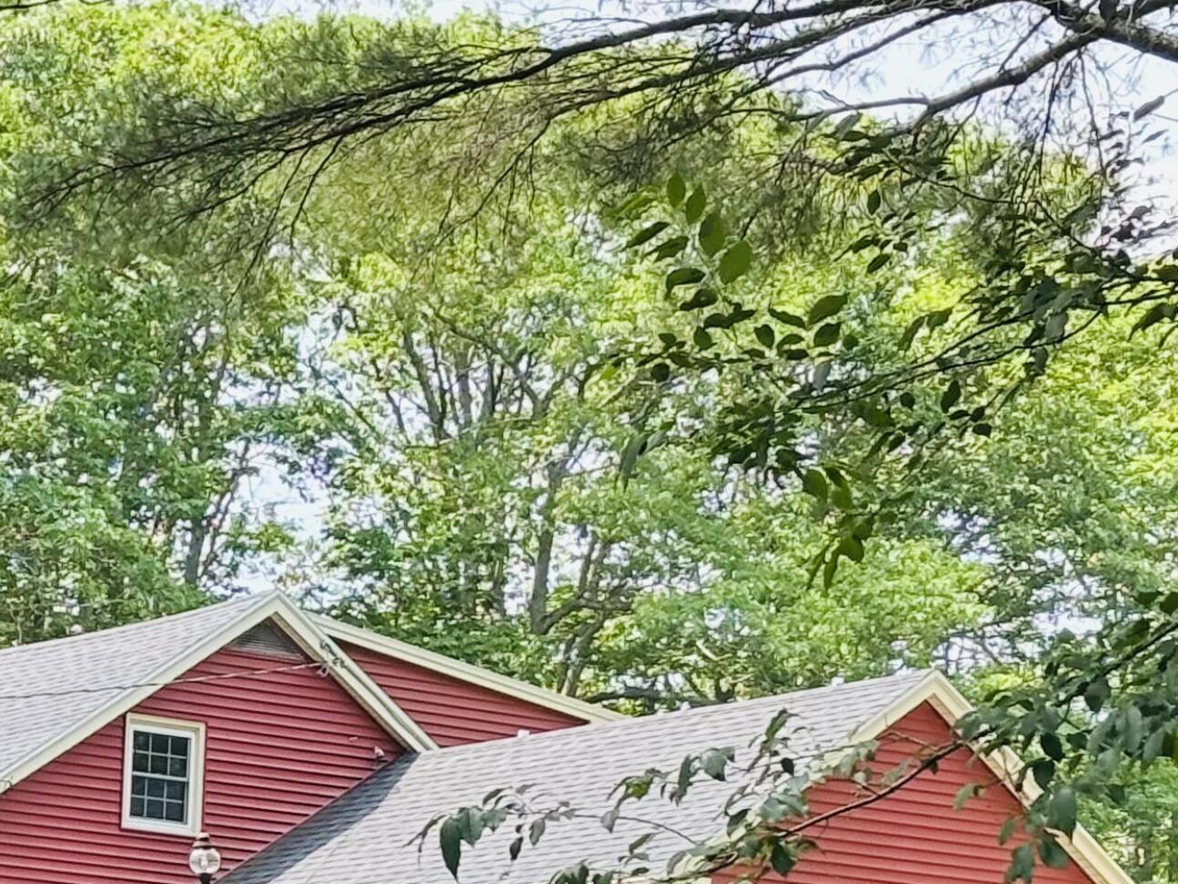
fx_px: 4118
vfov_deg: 12.2
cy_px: 575
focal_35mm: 121
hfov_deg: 15.8
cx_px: -151
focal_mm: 5.96
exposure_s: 1/234
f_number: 1.6
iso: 32
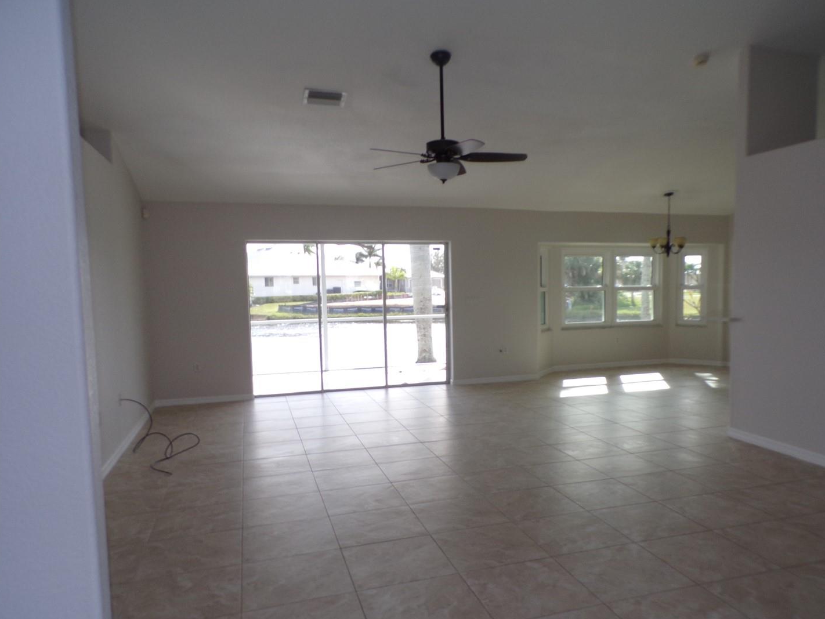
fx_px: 644
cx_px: 457
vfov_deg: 51.3
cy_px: 329
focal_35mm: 27
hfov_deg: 65.1
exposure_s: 1/85
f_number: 4.3
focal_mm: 4.3
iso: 80
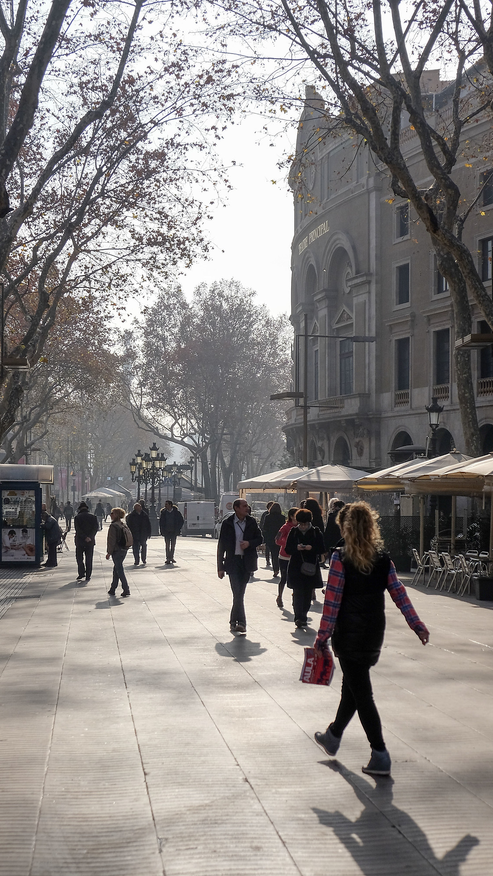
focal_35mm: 55
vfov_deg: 37.8
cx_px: 235
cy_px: 491
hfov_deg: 21.8
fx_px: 1278
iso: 400
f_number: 4.3
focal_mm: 29.3
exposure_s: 1/2900
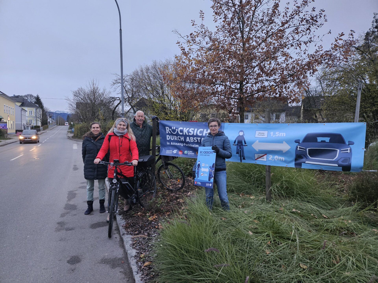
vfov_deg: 58.9
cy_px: 142
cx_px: 189
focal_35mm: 23
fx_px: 251
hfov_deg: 73.9
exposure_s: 1/142
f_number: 1.8
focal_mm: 5.4
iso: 500
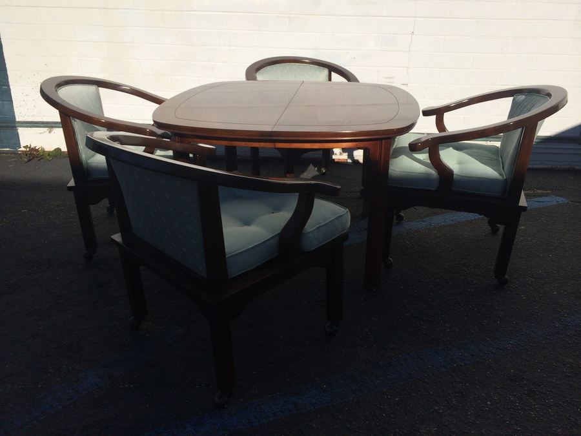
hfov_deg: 60.0
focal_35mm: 30
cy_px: 218
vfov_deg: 46.8
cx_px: 290
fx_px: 504
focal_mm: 4.12
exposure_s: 1/4566
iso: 40
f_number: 2.2
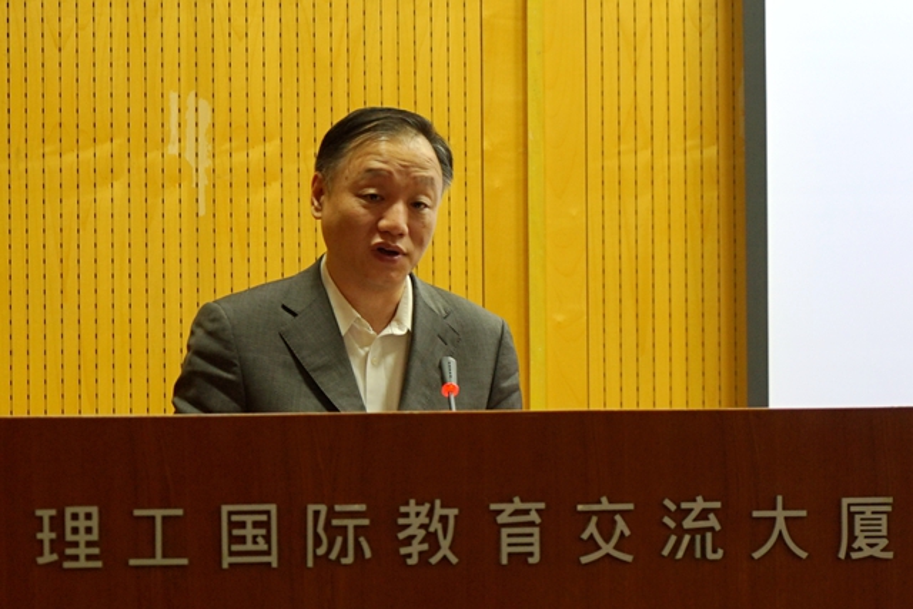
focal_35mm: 70
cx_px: 456
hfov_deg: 28.8
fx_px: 1776
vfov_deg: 19.5
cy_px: 304
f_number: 4
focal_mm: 70
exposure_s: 1/80
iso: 500
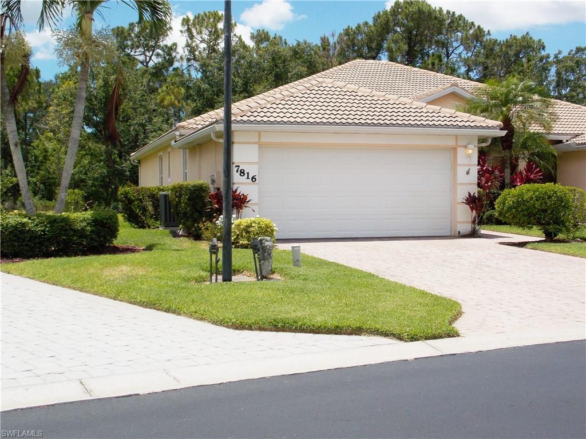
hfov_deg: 41.2
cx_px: 293
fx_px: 779
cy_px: 220
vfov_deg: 31.5
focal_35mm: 46
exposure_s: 1/1000
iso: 80
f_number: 3.7
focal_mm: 8.1
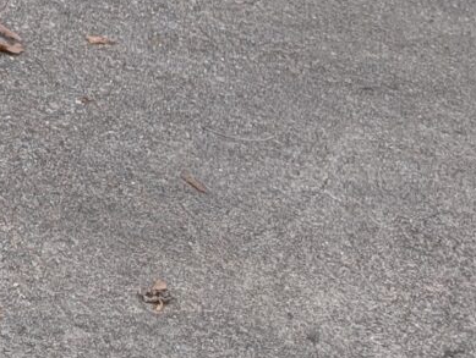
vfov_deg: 8.7
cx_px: -656
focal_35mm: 158
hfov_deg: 10.7
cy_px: -472
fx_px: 2176
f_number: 1.68
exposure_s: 1/35
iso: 20
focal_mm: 6.9
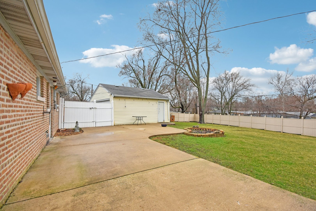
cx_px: 158
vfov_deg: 77.3
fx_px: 132
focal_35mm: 15
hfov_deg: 100.4
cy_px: 106
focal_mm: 10
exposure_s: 1/250
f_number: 8
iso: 400
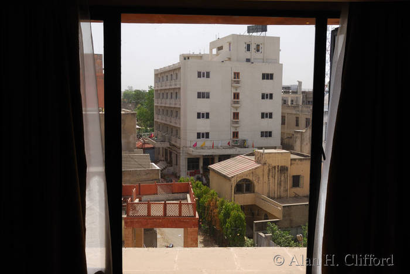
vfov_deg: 36.9
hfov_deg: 53.1
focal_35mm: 36
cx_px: 205
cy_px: 137
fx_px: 410
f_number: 9
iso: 100
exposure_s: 1/100
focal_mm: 24
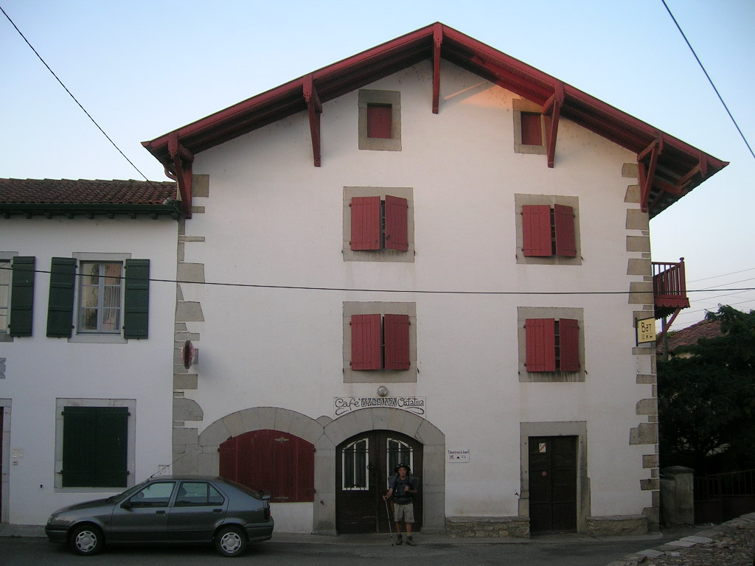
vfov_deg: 40.7
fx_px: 763
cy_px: 283
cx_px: 378
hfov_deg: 52.6
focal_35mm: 35
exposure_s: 1/63.8
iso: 50
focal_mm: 5.4
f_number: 2.8
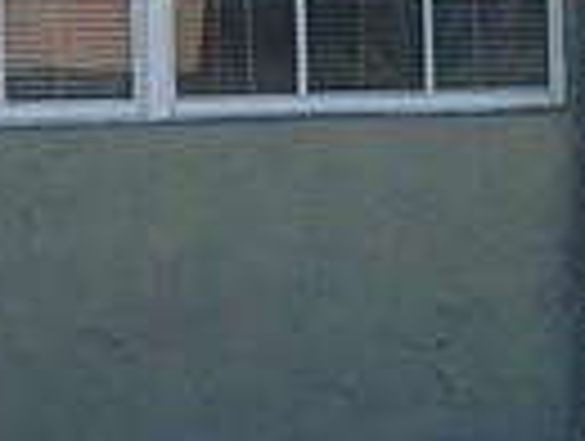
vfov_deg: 6.8
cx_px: 1804
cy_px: 153
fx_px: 3725
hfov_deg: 7.7
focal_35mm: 220
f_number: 1.8
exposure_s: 1/2179
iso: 20
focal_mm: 3.99
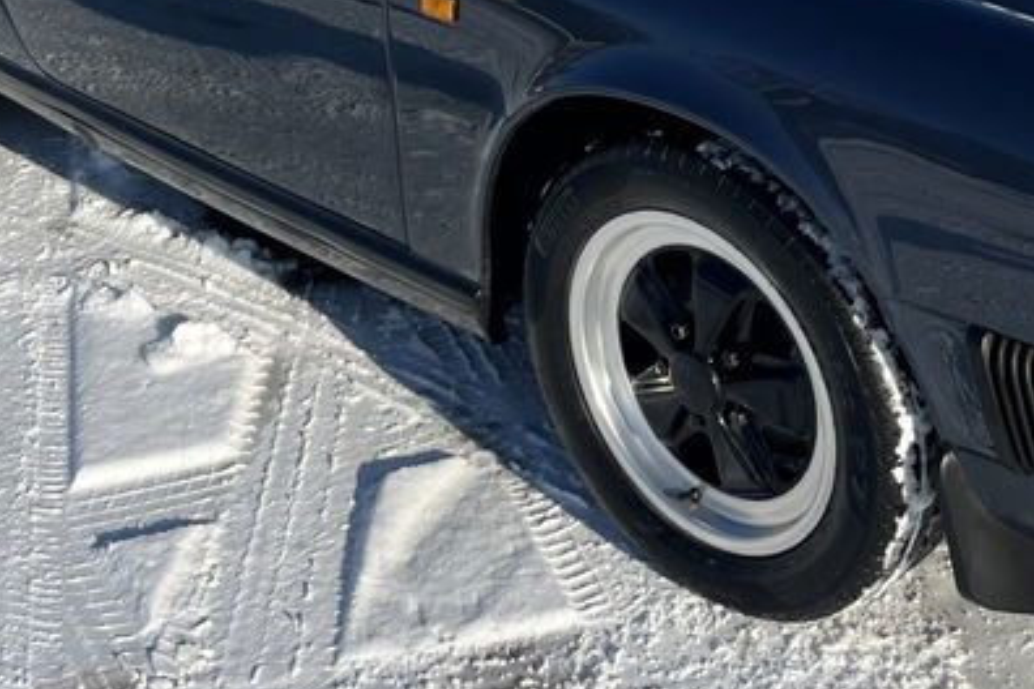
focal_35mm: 70
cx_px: 648
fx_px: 2010
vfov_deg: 18.8
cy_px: -34
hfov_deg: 28.7
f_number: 1.6
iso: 50
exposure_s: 1/5319
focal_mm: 5.1
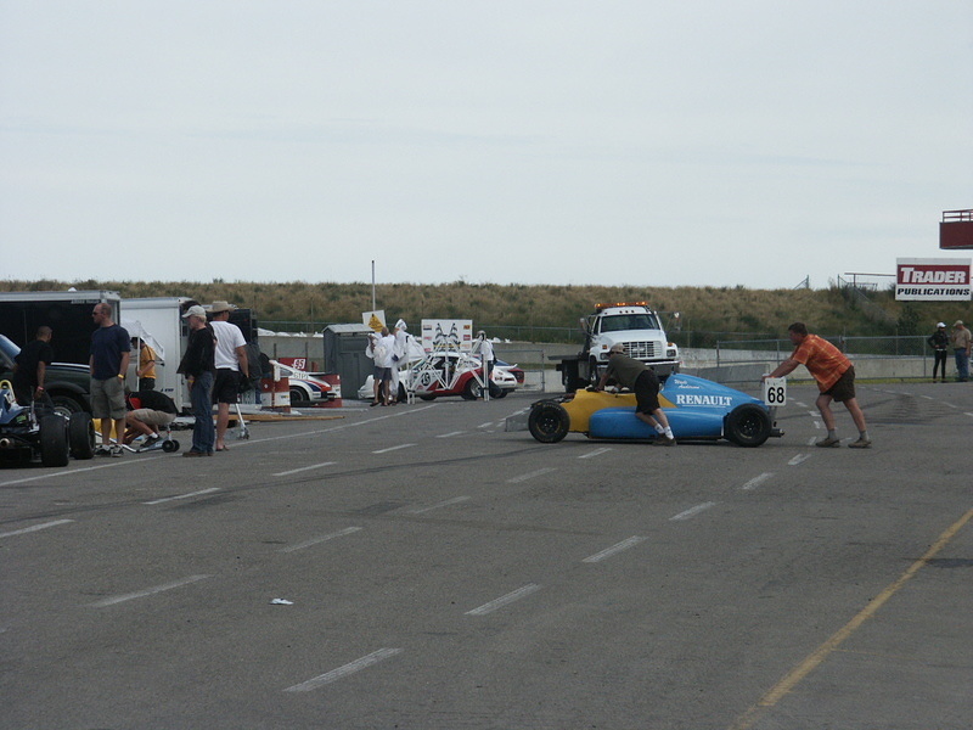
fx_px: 4975
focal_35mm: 177
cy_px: 365
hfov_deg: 11.2
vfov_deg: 8.4
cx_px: 486
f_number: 5.6
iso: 100
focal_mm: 44.84
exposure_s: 1/750
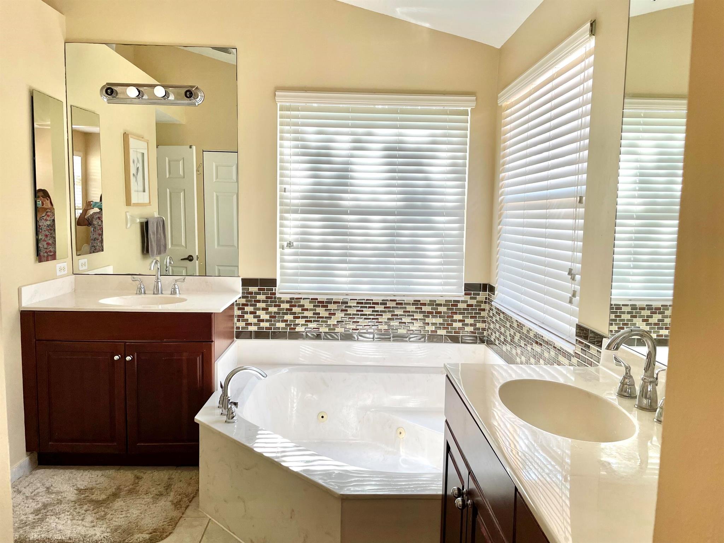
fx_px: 544
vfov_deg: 53.1
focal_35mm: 26
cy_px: 272
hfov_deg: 67.3
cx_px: 362
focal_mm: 4.2
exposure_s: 1/120
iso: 64
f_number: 1.6
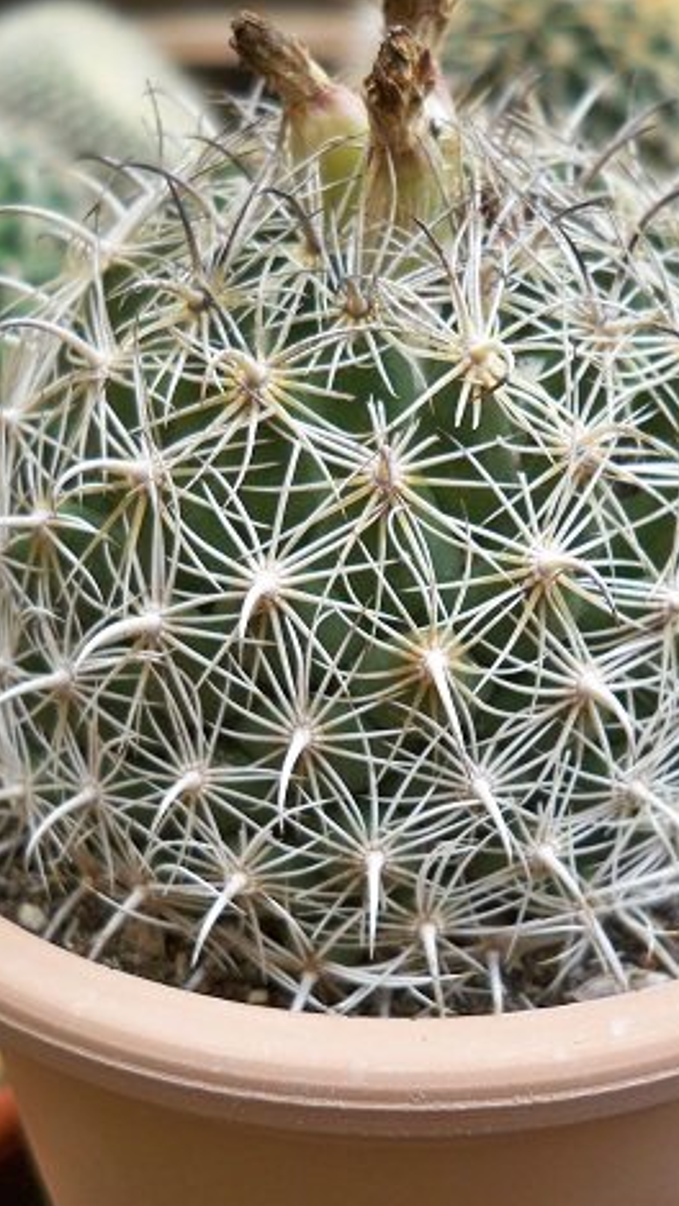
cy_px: 609
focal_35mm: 52
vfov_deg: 39.9
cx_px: 388
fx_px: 1664
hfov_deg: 23.1
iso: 80
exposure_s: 1/80
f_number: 3.1
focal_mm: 6.3
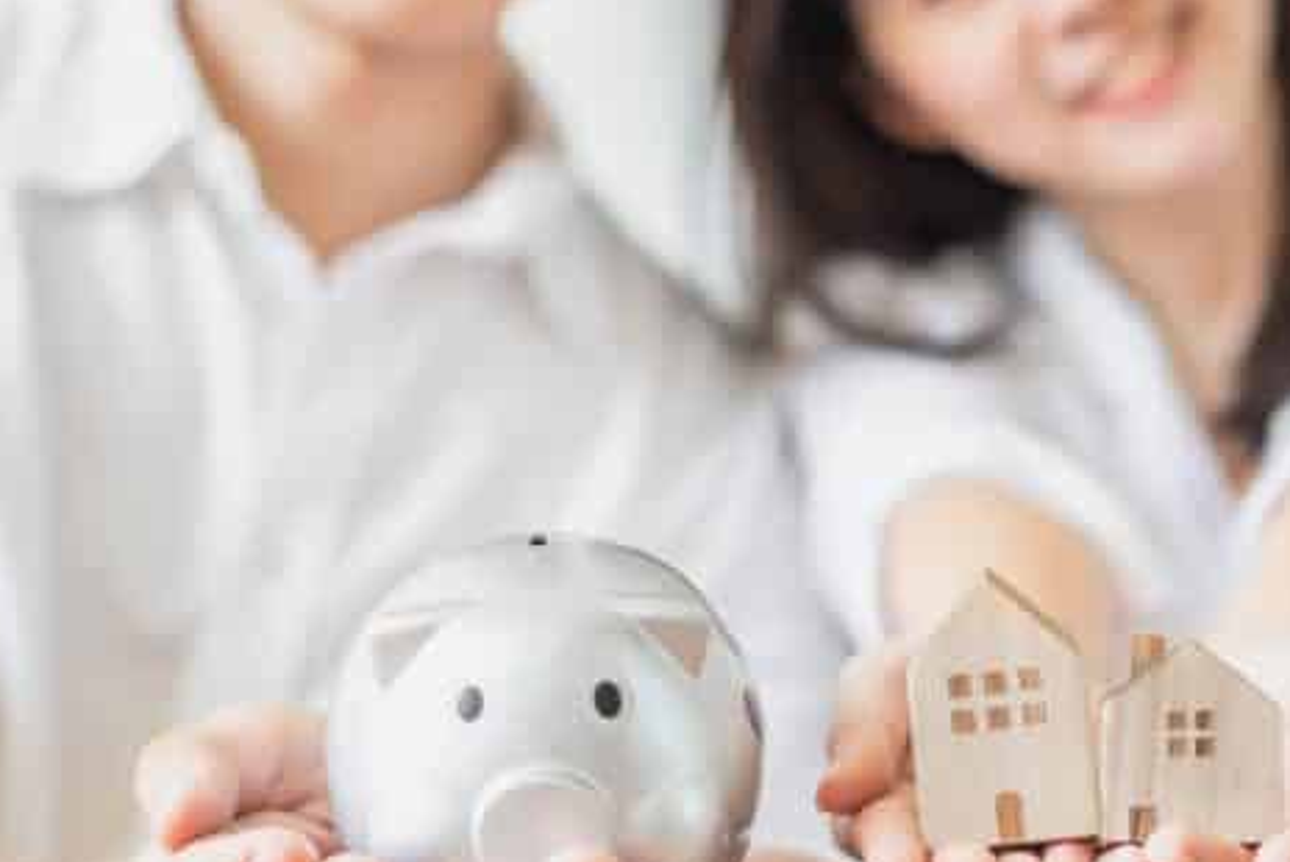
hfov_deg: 21.0
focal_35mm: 96
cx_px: 1040
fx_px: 3442
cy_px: 524
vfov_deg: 14.3
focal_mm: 58
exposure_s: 1/200
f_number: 2.8
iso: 250
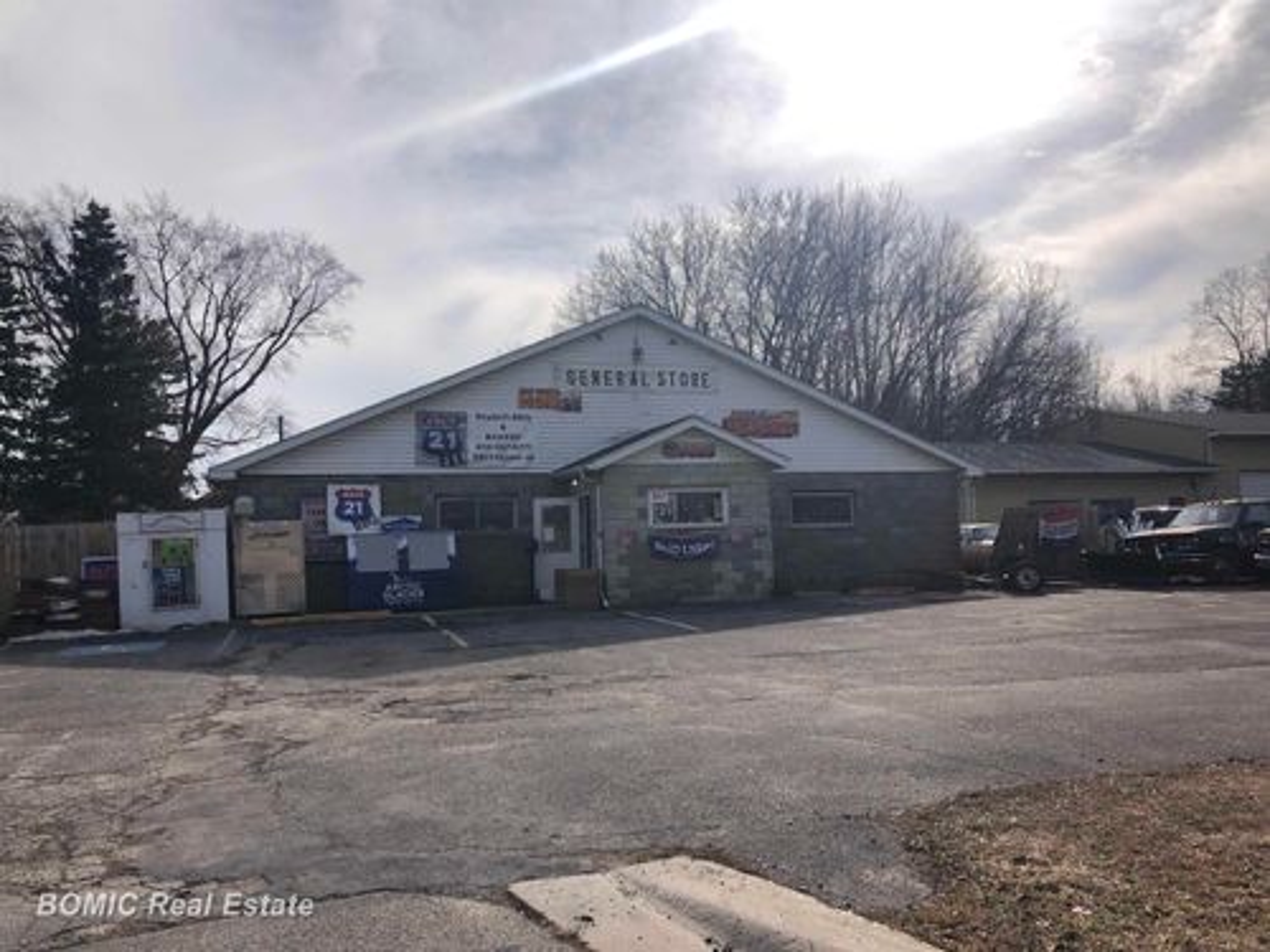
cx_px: 635
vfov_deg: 49.7
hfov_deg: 63.4
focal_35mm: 28
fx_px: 1027
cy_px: 476
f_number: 1.8
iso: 20
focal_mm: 3.99
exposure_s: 1/4367
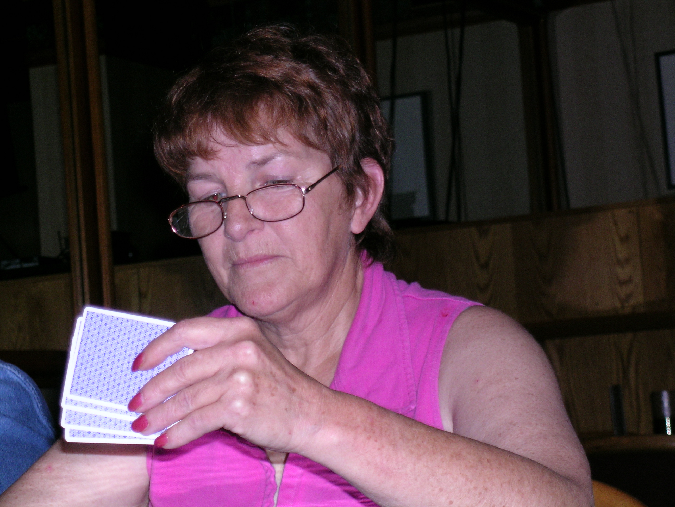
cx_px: 338
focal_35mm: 108
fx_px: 2106
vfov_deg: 13.7
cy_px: 254
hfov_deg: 18.2
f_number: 4.5
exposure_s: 1/121
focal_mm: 22.5
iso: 111
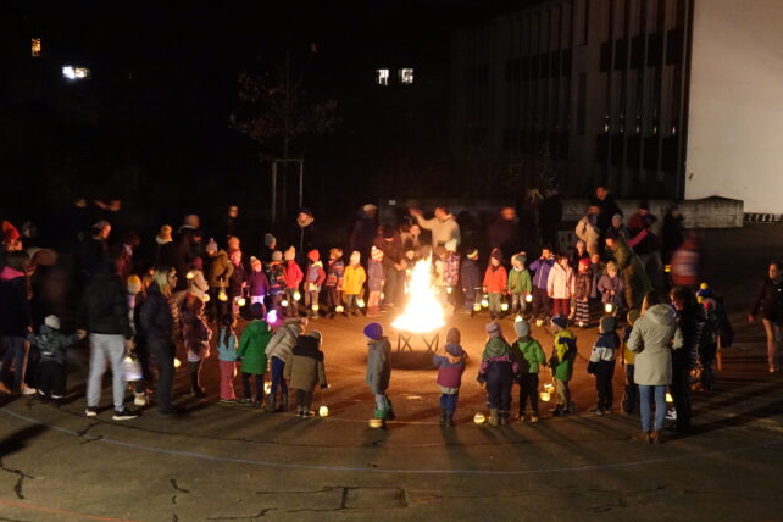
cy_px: 294
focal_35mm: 55
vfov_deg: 24.6
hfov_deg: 36.2
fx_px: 1196
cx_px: 402
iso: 3200
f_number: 3.2
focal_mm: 16.92
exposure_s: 1/6
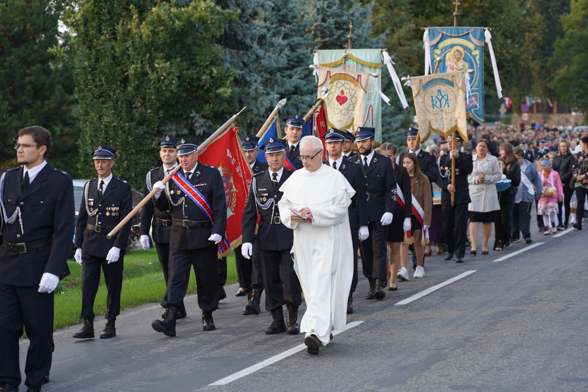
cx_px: 294
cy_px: 196
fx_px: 1715
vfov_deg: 13.0
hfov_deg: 19.5
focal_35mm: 105
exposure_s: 1/160
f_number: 4
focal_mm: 105
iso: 160
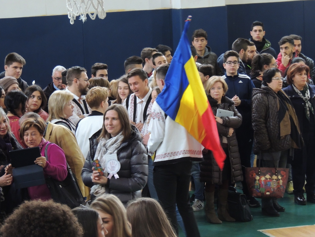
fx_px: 1410
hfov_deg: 12.7
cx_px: 158
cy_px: 118
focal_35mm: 155
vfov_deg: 9.6
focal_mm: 27.6
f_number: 4.4
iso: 800
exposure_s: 1/30
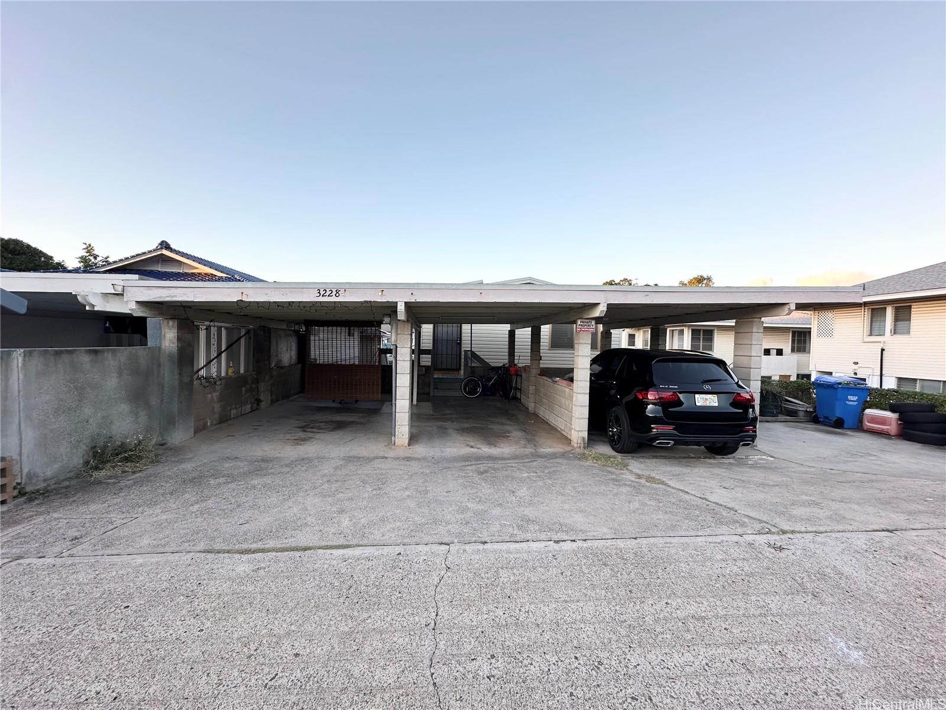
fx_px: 383
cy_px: 355
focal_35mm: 14
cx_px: 473
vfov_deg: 85.7
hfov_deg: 102.1
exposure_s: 1/171
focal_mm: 2.22
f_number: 2.2
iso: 40
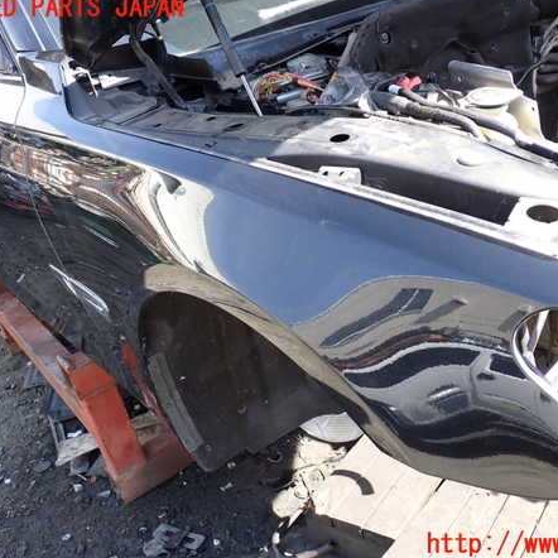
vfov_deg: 46.0
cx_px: 333
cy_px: 276
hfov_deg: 45.8
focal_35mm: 36
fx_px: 657
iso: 100
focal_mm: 5.4
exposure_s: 1/125
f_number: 3.2
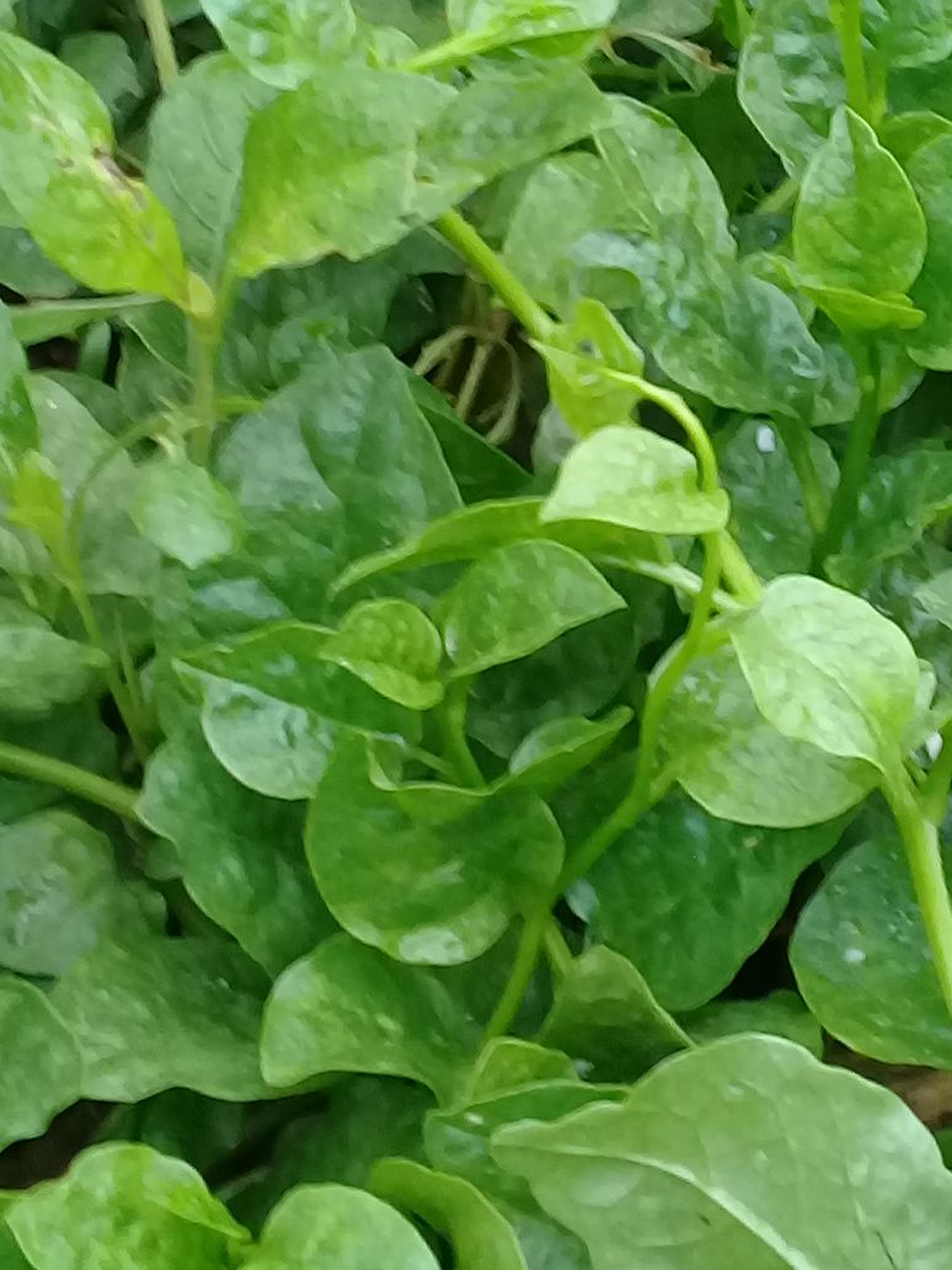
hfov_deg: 15.0
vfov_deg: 19.8
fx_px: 3594
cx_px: 738
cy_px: 272
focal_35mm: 98
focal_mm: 3.3
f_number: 2.2
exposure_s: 1/50
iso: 64
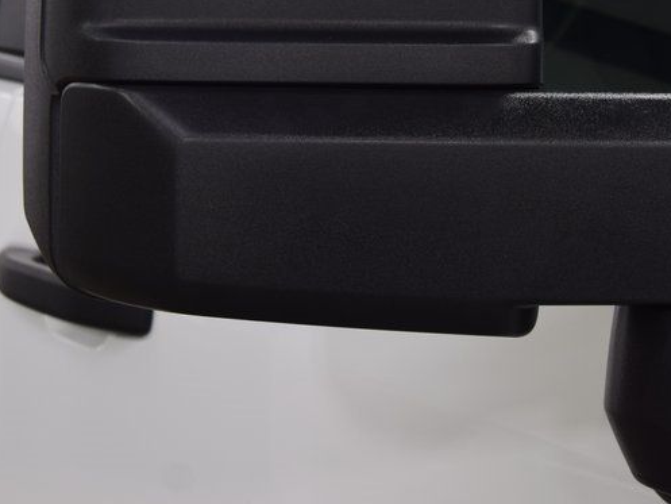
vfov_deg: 13.0
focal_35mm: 113
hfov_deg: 17.3
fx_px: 2191
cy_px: 68
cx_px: 470
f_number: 6.3
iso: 400
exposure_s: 1/15
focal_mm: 38
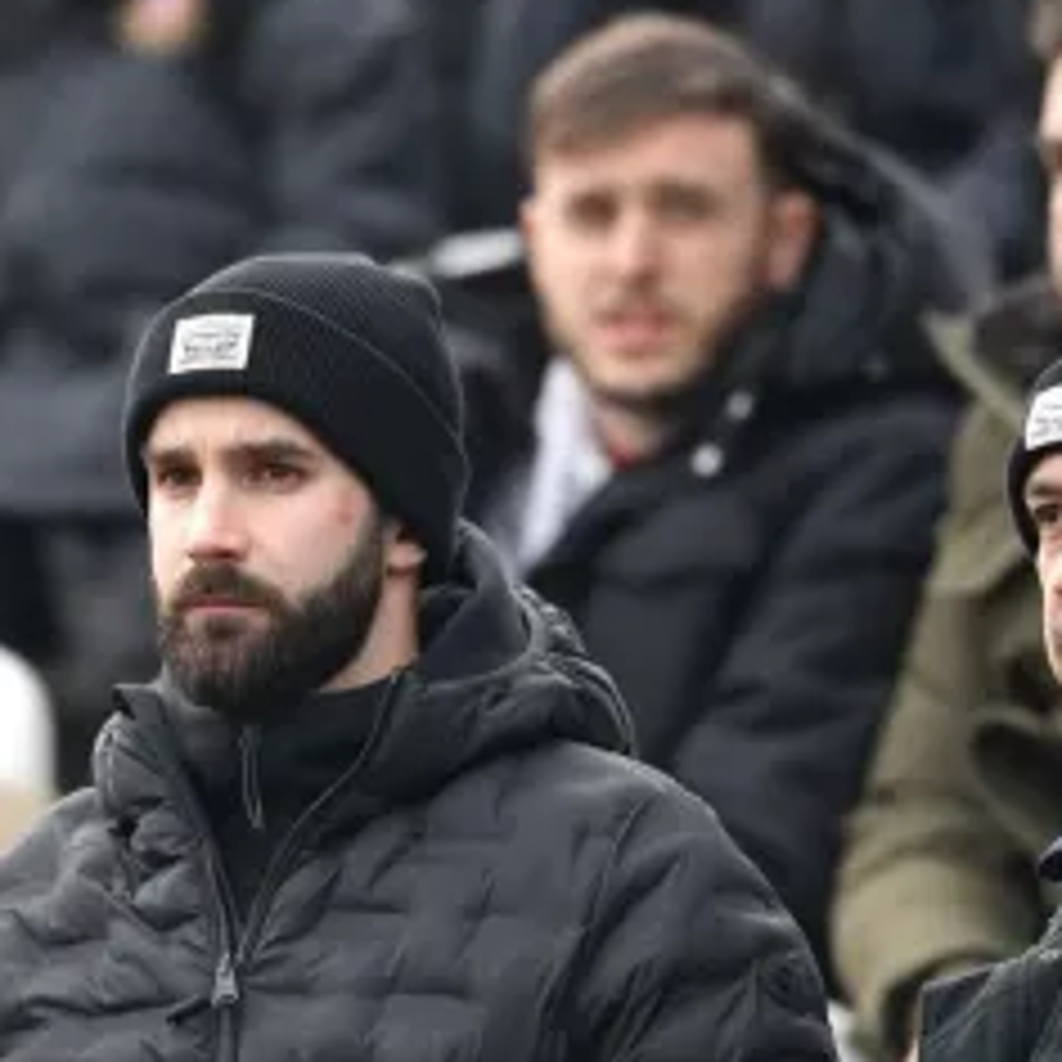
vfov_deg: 1.6
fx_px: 37903
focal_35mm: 1092
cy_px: 963
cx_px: 194
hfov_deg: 1.6
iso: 500
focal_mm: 400
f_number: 2.8
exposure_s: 1/1000
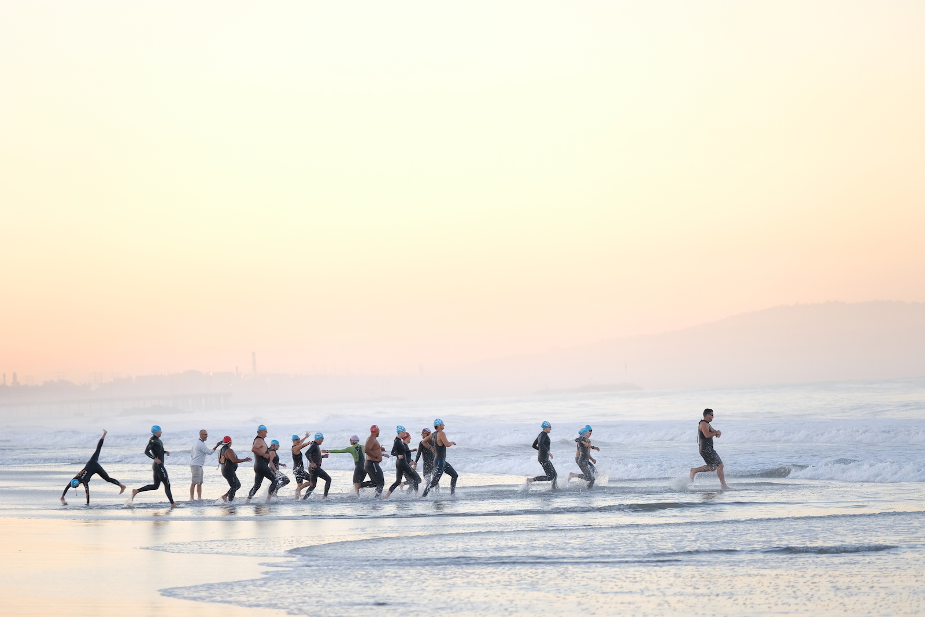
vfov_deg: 6.5
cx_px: 462
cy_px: 308
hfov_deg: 9.8
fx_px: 5396
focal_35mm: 210
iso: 400
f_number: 3.2
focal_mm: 140
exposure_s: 1/250
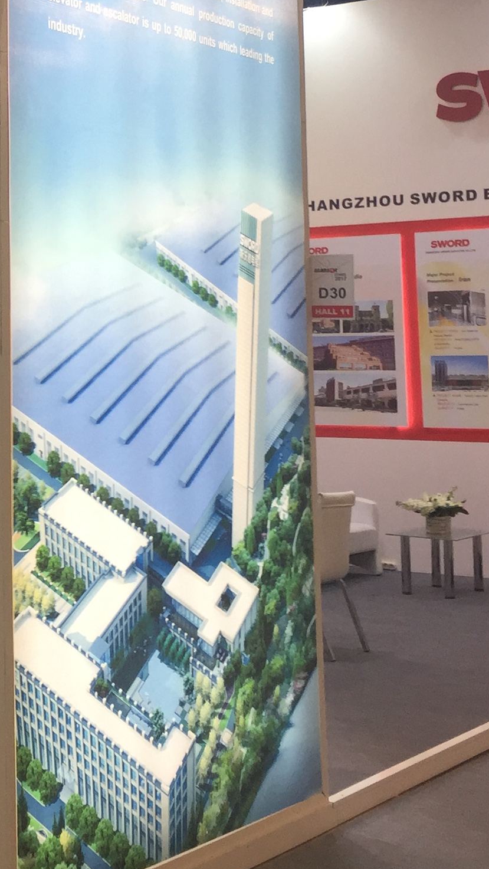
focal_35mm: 70
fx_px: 1613
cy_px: 219
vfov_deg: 29.7
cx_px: -165
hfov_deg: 16.2
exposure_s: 1/100
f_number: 2.2
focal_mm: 4.15
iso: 50
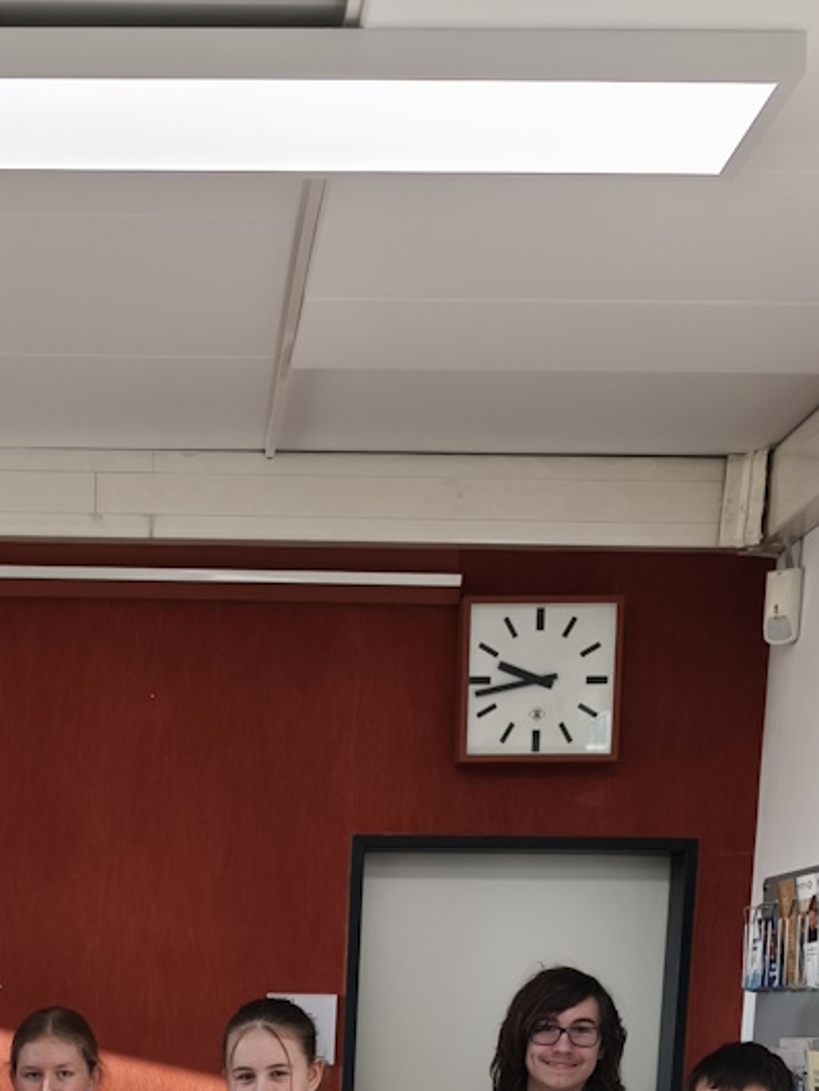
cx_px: 109
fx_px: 1954
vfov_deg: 27.2
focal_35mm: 62
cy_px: 1341
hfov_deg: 23.2
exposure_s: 1/100
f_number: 1.6
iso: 100
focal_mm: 6.57
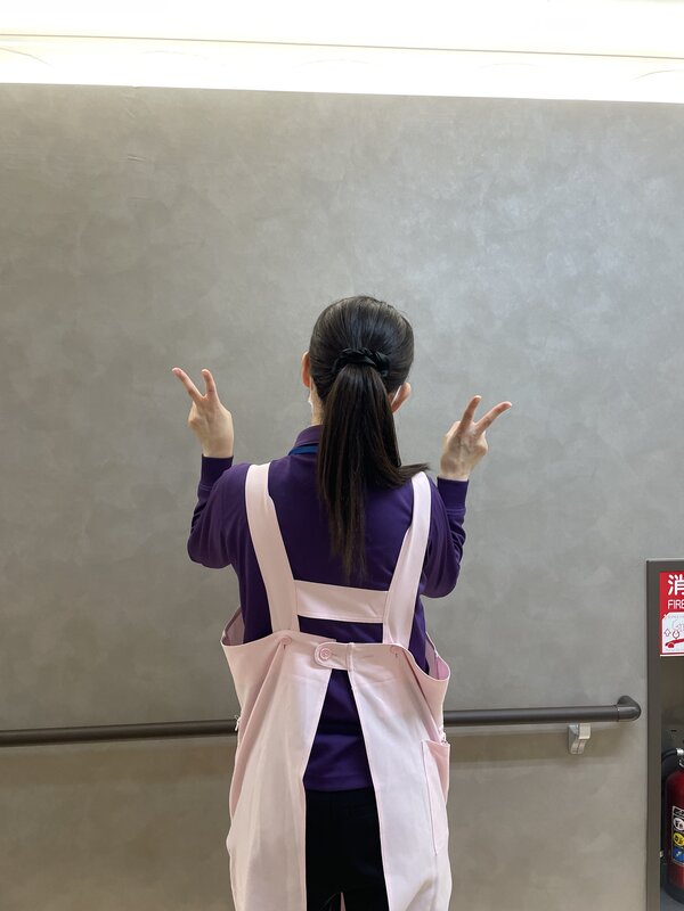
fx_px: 685
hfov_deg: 53.1
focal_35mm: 26
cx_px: 342
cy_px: 456
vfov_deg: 67.3
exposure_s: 1/120
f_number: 1.6
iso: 125
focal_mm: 4.2
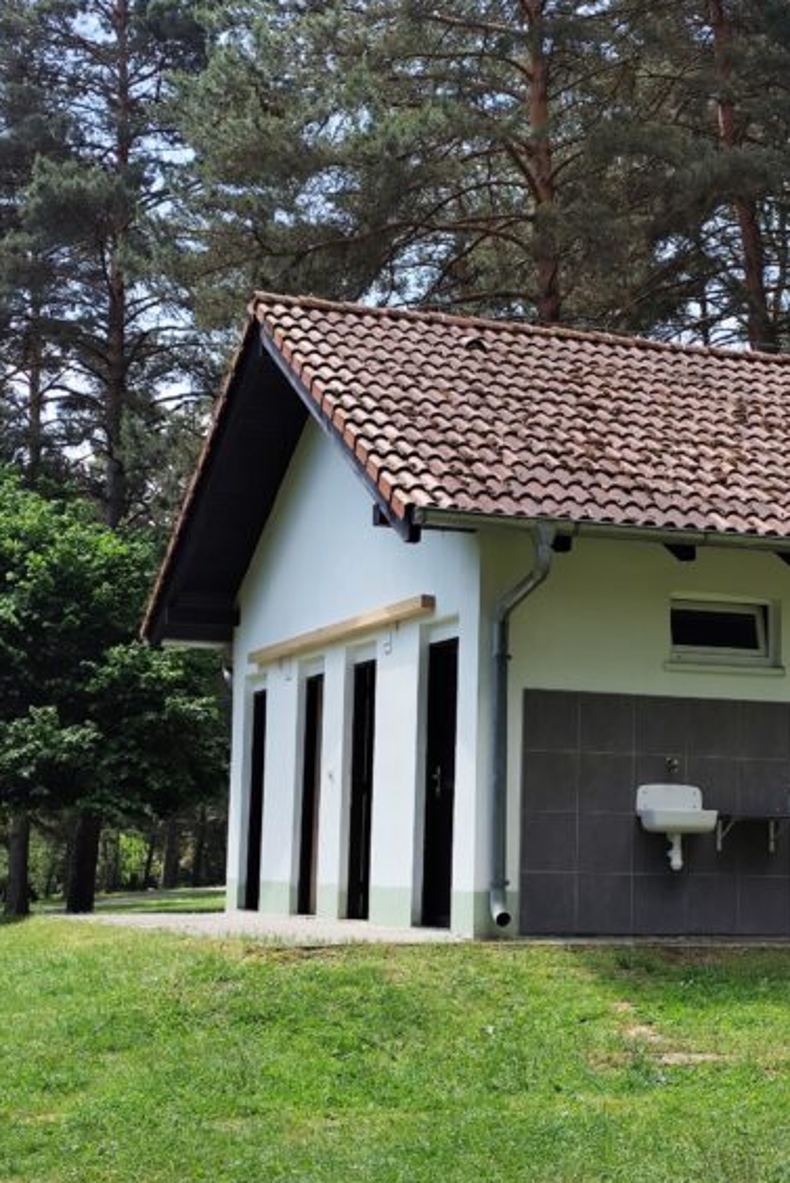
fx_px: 2138
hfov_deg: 20.8
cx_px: 597
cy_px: 590
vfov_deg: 31.0
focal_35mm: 65
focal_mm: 6.19
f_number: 1.65
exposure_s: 1/649
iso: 50
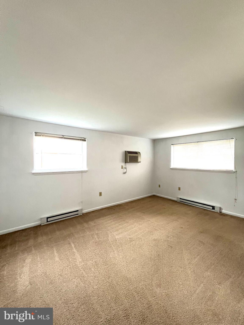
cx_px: 122
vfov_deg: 106.2
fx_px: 122
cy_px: 162
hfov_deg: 89.9
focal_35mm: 13
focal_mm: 1.57
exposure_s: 1/81
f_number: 1.8
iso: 250
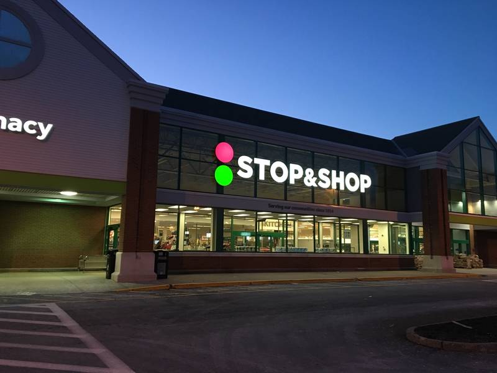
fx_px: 416
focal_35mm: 29
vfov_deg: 48.2
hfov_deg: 61.7
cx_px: 248
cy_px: 186
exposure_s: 1/30
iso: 125
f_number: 2.2
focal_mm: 4.15
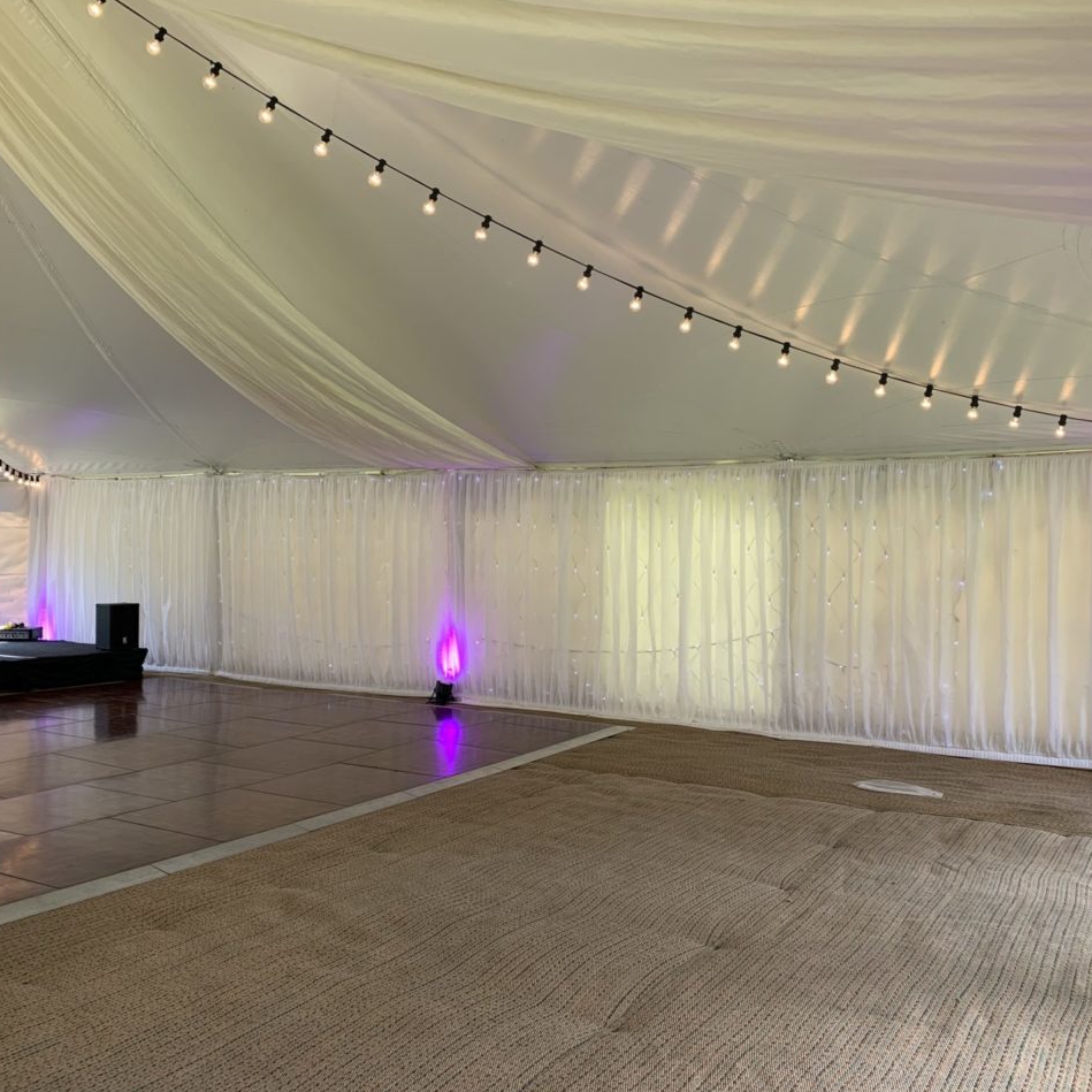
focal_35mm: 31
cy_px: 548
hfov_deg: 52.5
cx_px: 555
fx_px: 1106
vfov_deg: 52.5
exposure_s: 1/118
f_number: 1.8
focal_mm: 4.25
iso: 25
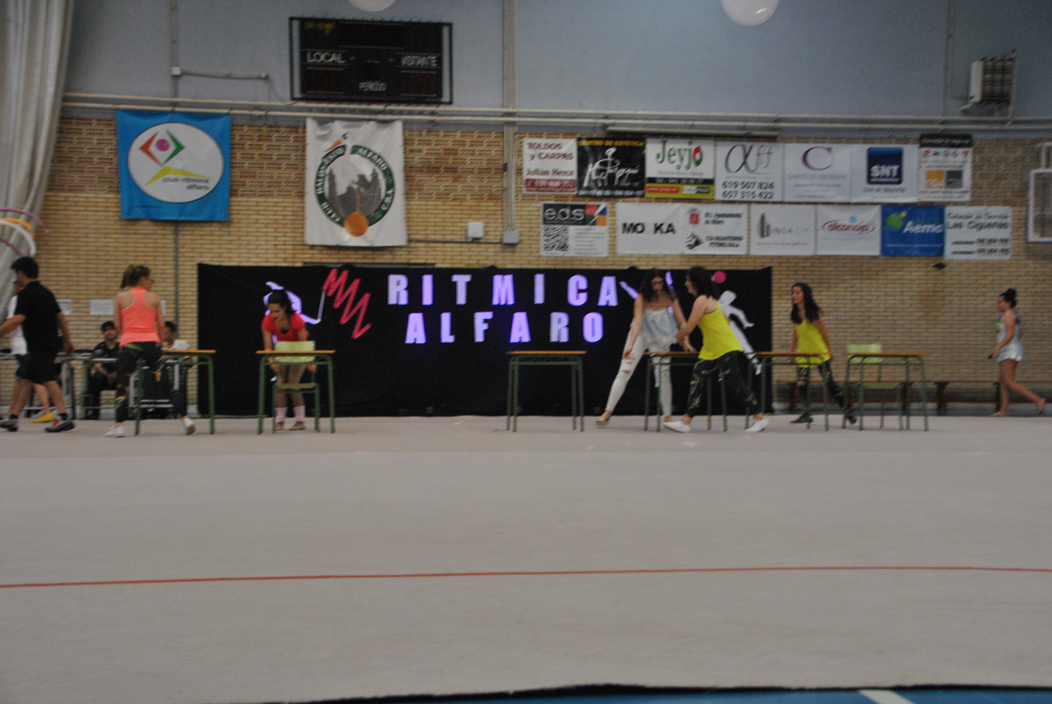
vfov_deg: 26.6
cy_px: 352
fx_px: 1492
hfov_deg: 38.8
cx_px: 526
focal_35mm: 51
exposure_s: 1/160
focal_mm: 34
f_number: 6.3
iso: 800
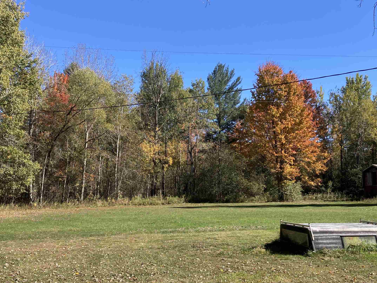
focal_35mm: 40
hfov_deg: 46.8
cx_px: 174
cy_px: 130
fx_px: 436
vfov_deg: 35.9
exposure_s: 1/1012
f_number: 1.8
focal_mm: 3.99
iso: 20
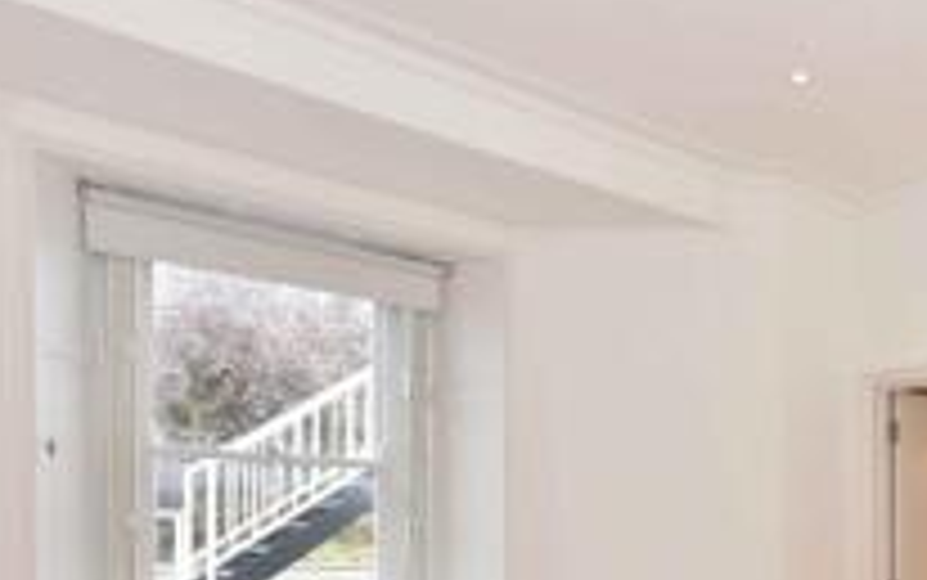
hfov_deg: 51.9
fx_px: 834
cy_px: 537
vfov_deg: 35.7
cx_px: 819
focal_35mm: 33
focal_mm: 14
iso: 200
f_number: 10
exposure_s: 1/20
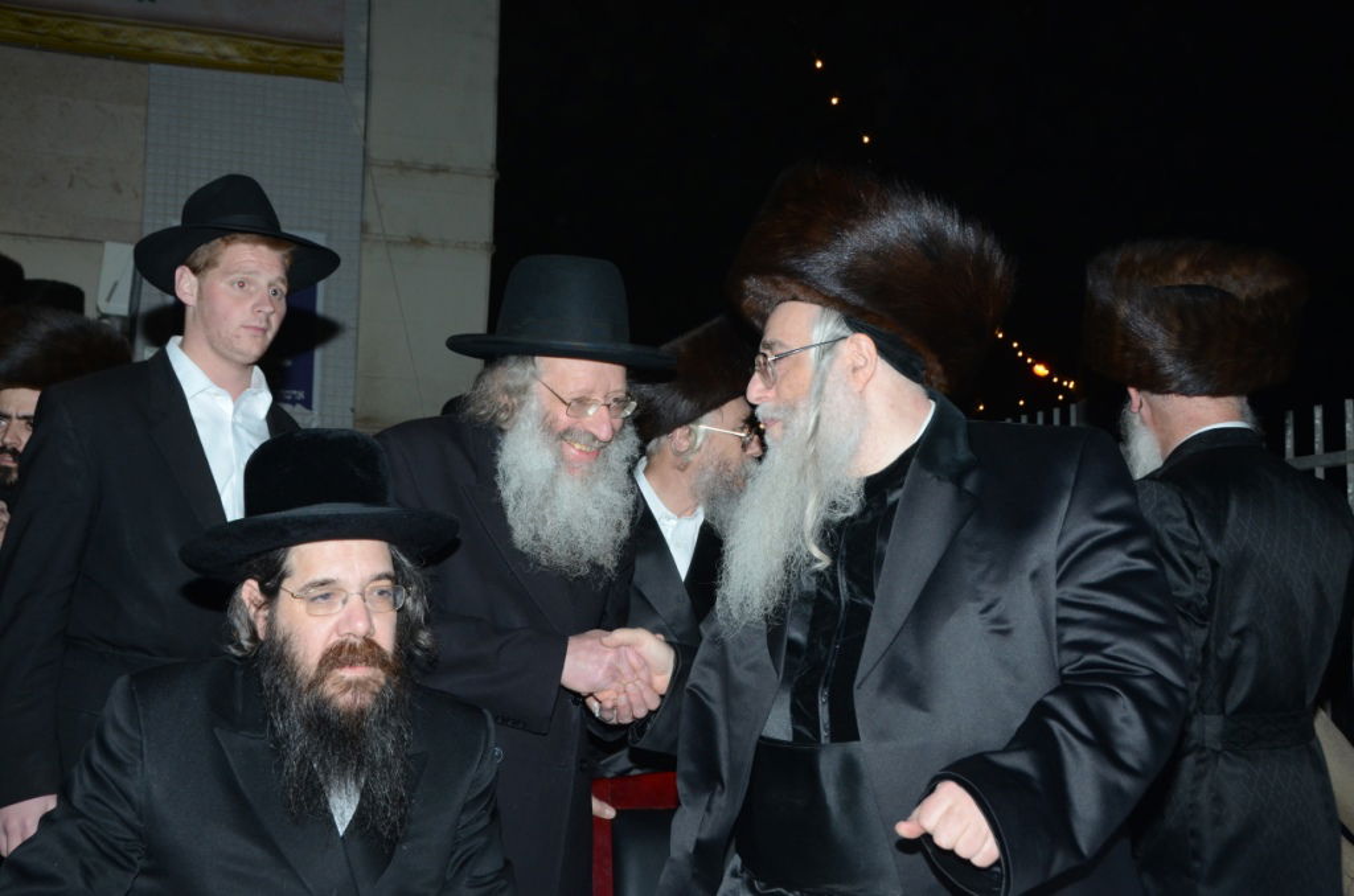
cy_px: 448
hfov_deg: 48.0
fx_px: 1520
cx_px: 677
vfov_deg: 32.9
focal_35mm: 40
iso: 800
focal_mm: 27
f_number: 6.3
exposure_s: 1/250
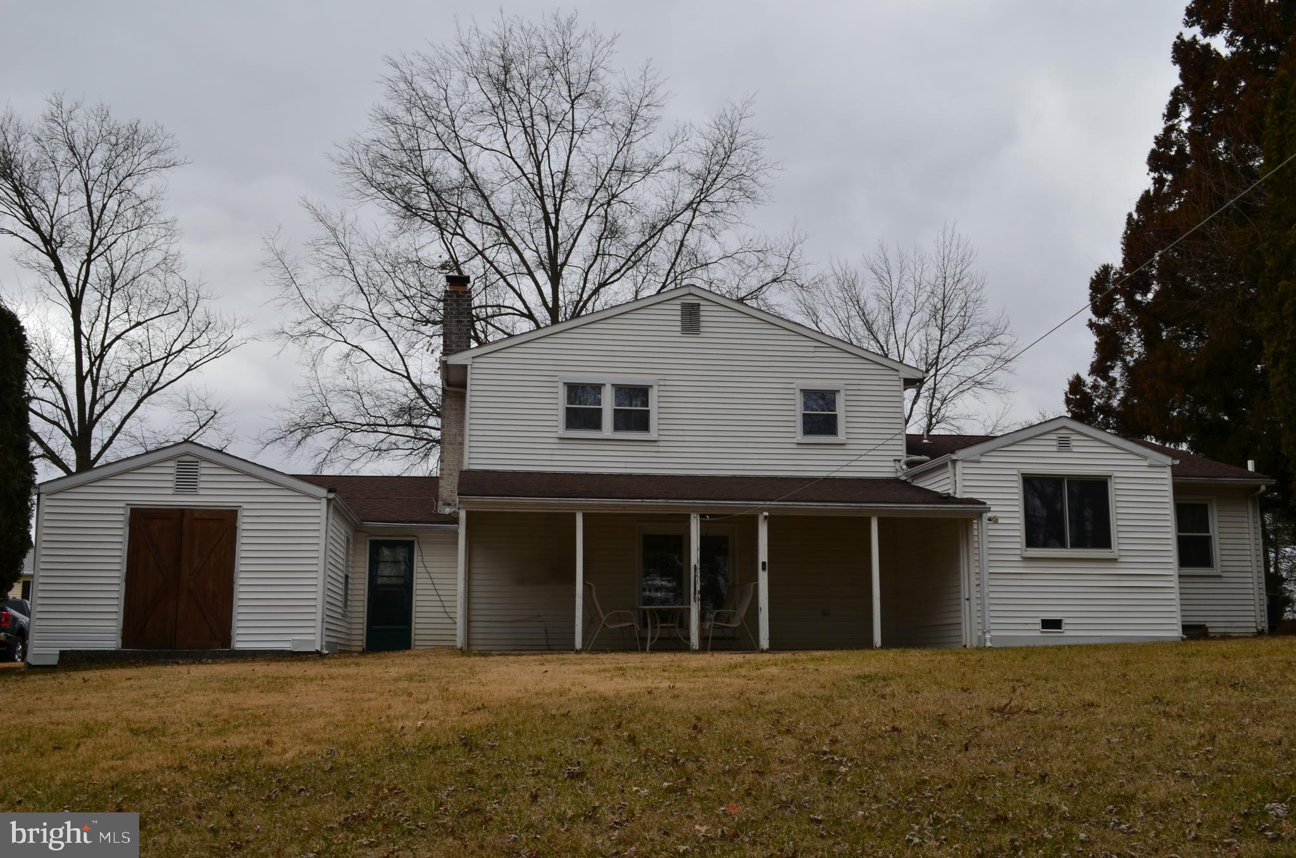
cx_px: 648
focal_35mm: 36
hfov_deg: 53.2
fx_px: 1293
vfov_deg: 36.7
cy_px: 429
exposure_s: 1/125
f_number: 11
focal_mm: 24
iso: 140
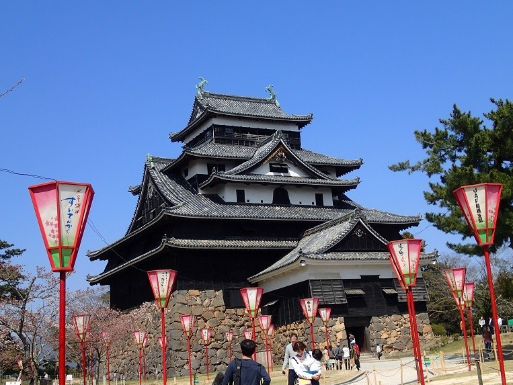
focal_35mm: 51
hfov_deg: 37.5
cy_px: 200
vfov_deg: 28.6
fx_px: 756
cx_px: 262
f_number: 4.5
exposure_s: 1/640
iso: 100
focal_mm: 8.99
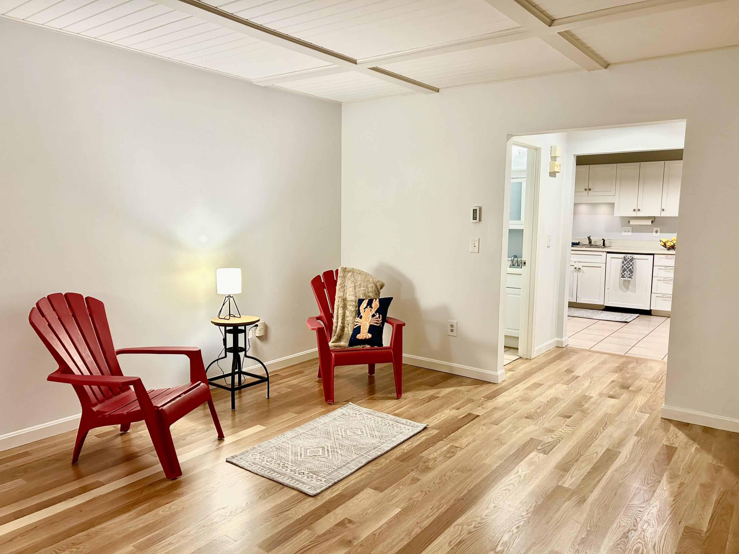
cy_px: 277
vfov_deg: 53.1
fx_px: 555
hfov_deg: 67.3
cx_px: 370
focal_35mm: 26
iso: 200
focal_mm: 5.7
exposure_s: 1/60
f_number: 1.5
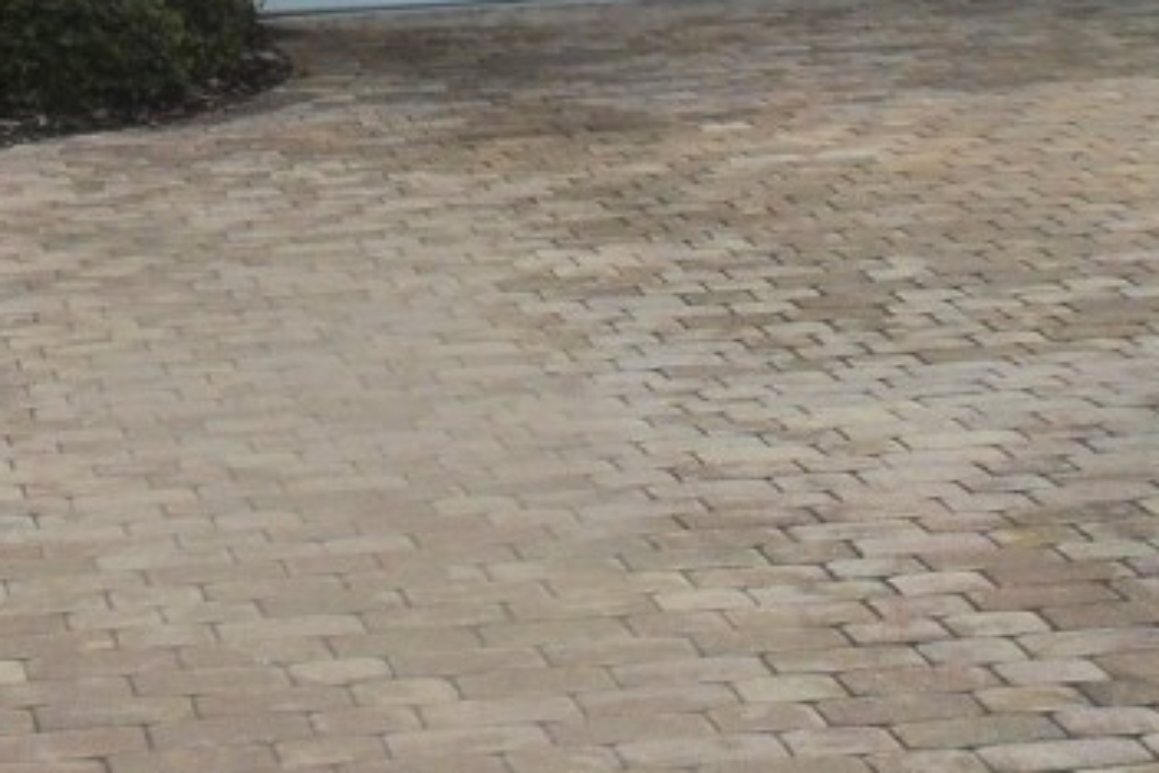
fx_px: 4477
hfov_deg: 14.7
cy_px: -204
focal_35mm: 139
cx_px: 382
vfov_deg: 9.7
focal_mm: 8.2
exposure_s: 1/400
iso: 80
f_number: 4.1
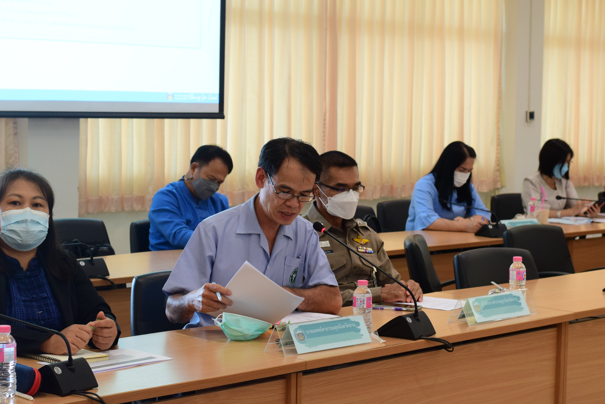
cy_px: 202
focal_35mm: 75
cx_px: 302
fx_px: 1261
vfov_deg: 18.2
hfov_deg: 27.0
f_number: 6.3
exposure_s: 1/100
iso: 1250
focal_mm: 50
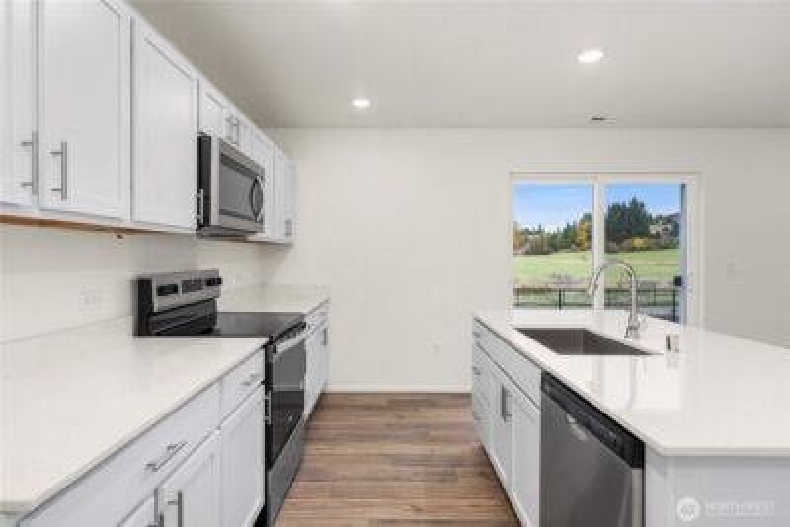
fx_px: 417
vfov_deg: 64.6
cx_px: 395
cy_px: 264
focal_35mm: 19
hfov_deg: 86.9
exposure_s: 1/60
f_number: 7.1
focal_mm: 19
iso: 80
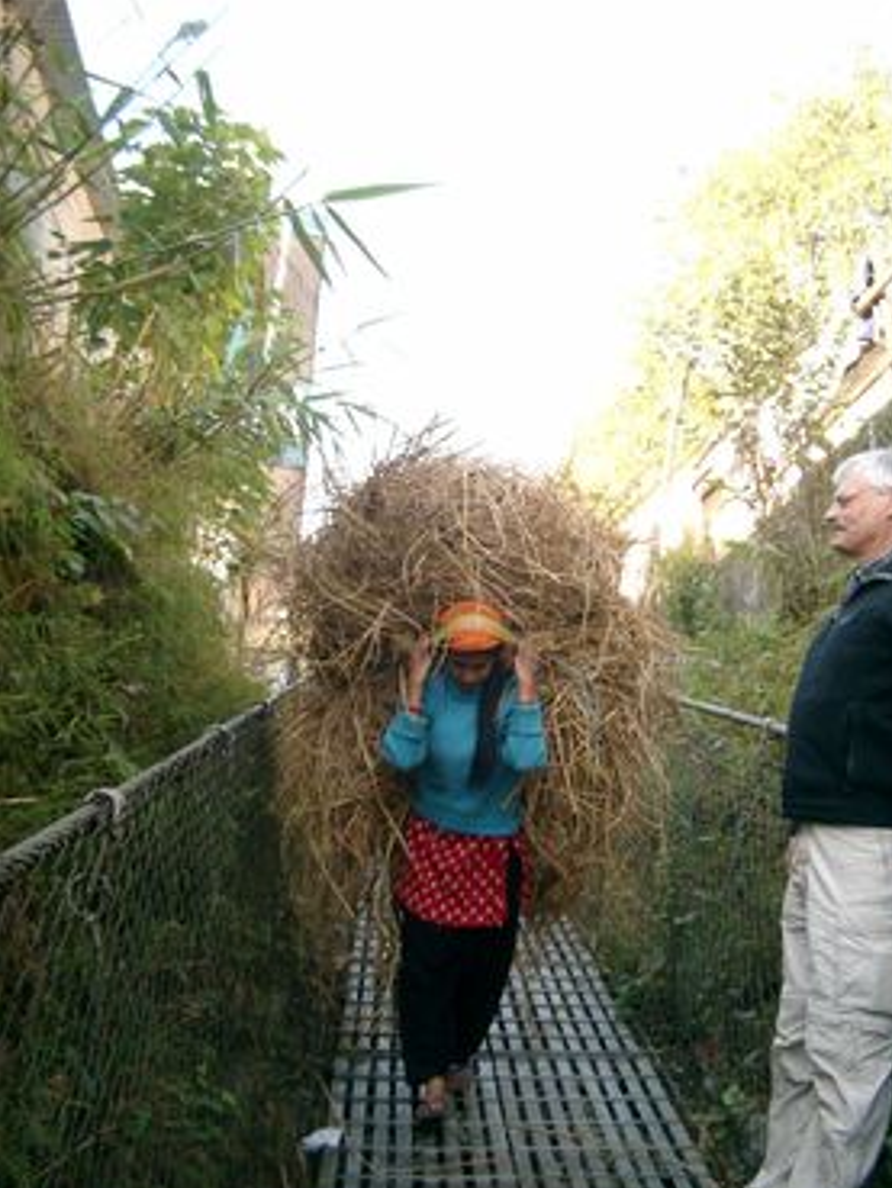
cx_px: 475
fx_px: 1374
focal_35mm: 40
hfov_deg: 36.0
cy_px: 637
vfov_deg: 46.7
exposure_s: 1/125
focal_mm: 7.6
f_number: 2.6
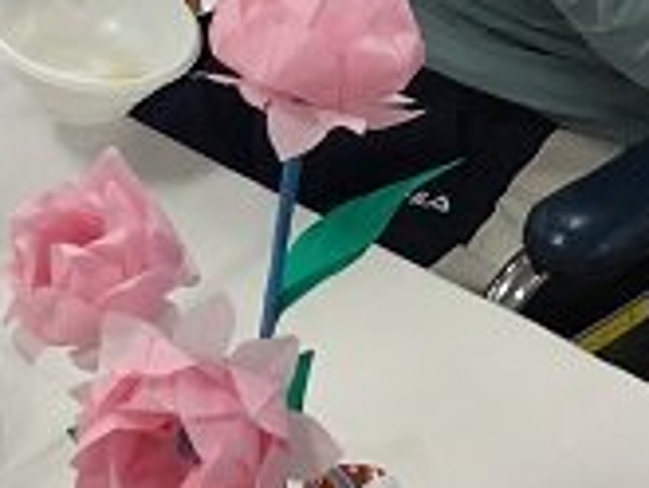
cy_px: -57
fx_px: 1764
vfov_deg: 15.3
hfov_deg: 20.7
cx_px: 149
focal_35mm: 94
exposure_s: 1/60
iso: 32
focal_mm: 3.3
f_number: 2.4
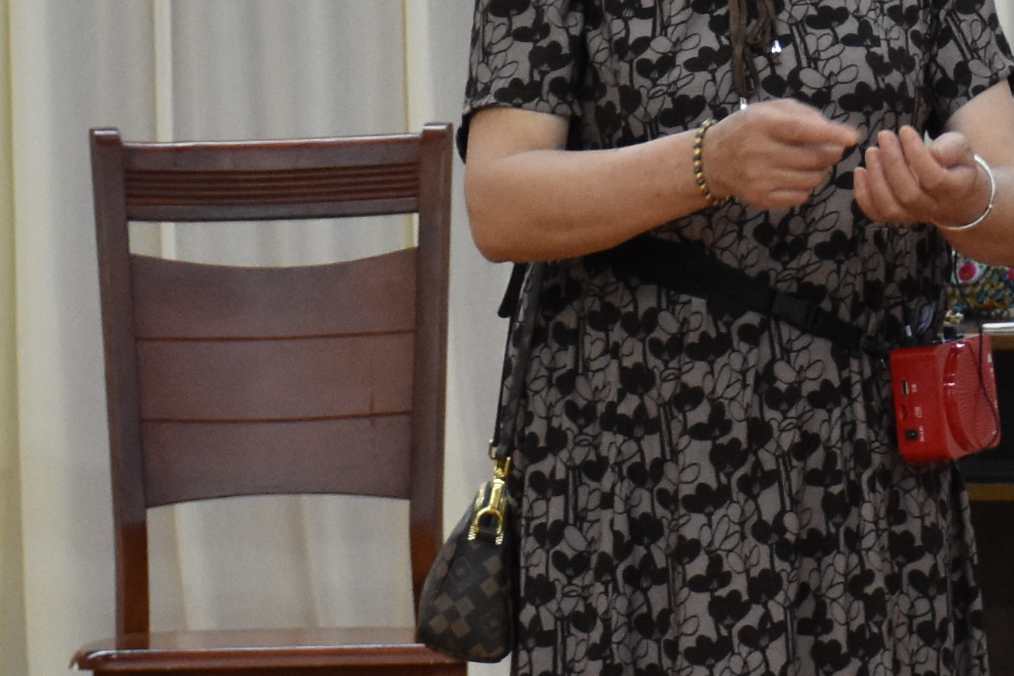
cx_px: 1346
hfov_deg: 5.9
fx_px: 9689
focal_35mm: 344
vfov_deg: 4.0
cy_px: 1
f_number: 4.8
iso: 1600
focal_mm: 50
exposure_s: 1/60
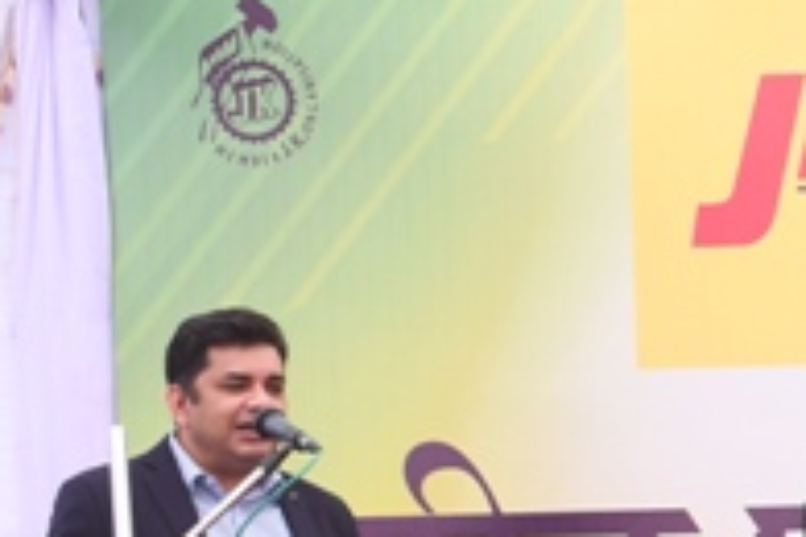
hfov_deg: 11.5
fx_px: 3828
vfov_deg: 8.0
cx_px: 1211
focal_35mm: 171
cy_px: 640
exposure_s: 1/125
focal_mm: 32
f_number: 9
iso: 500
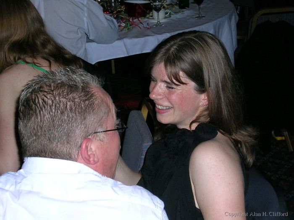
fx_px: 620
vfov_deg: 20.2
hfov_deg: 26.7
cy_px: 110
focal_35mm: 73
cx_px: 147
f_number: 3.8
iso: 135
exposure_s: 1/60
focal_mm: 11.1
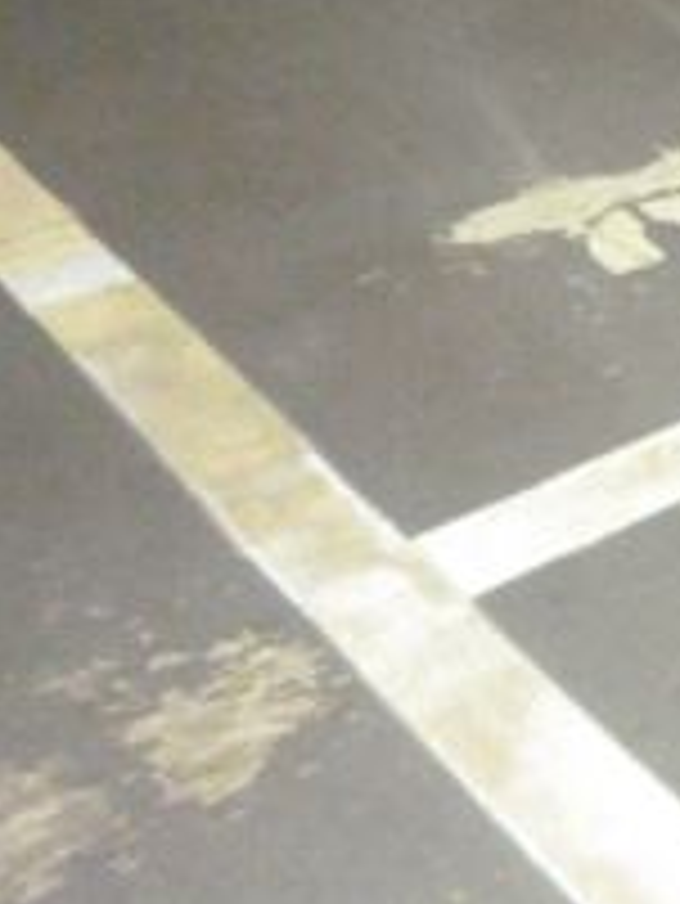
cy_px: 22
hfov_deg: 14.0
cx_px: 1360
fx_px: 2329
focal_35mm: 89
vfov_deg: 21.3
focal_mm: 5
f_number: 3.1
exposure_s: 1/60
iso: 1250
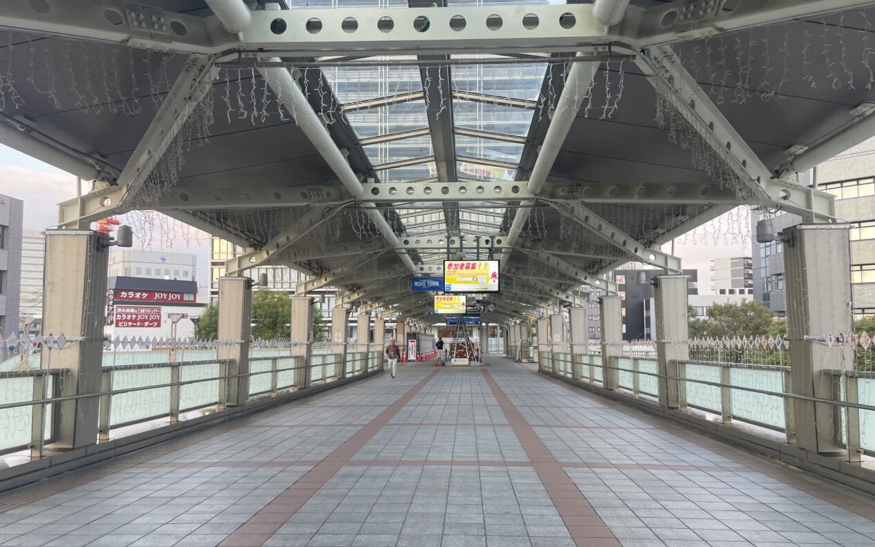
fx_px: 668
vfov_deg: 44.5
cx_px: 443
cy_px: 288
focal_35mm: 28
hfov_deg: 66.5
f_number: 1.6
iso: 40
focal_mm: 4.2
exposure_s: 1/259
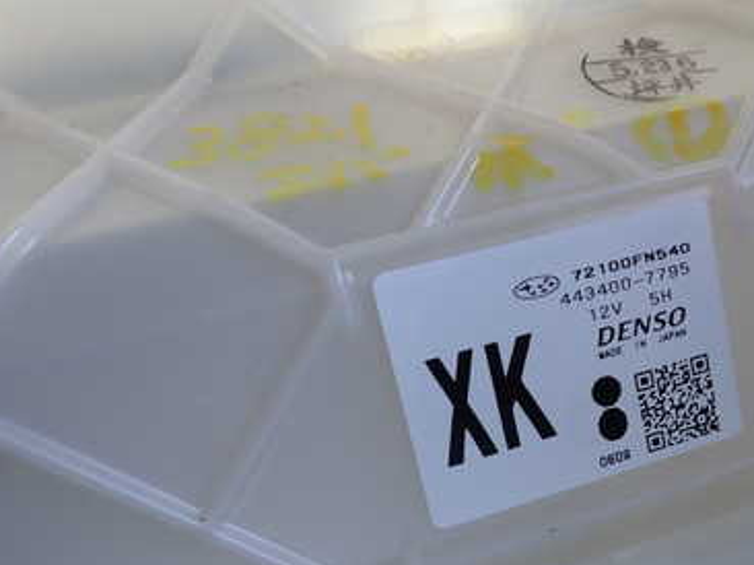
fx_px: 892
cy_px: 344
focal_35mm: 41
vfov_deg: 35.0
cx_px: 567
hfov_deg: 44.3
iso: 100
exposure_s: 1/125
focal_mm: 4.5
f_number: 2.8
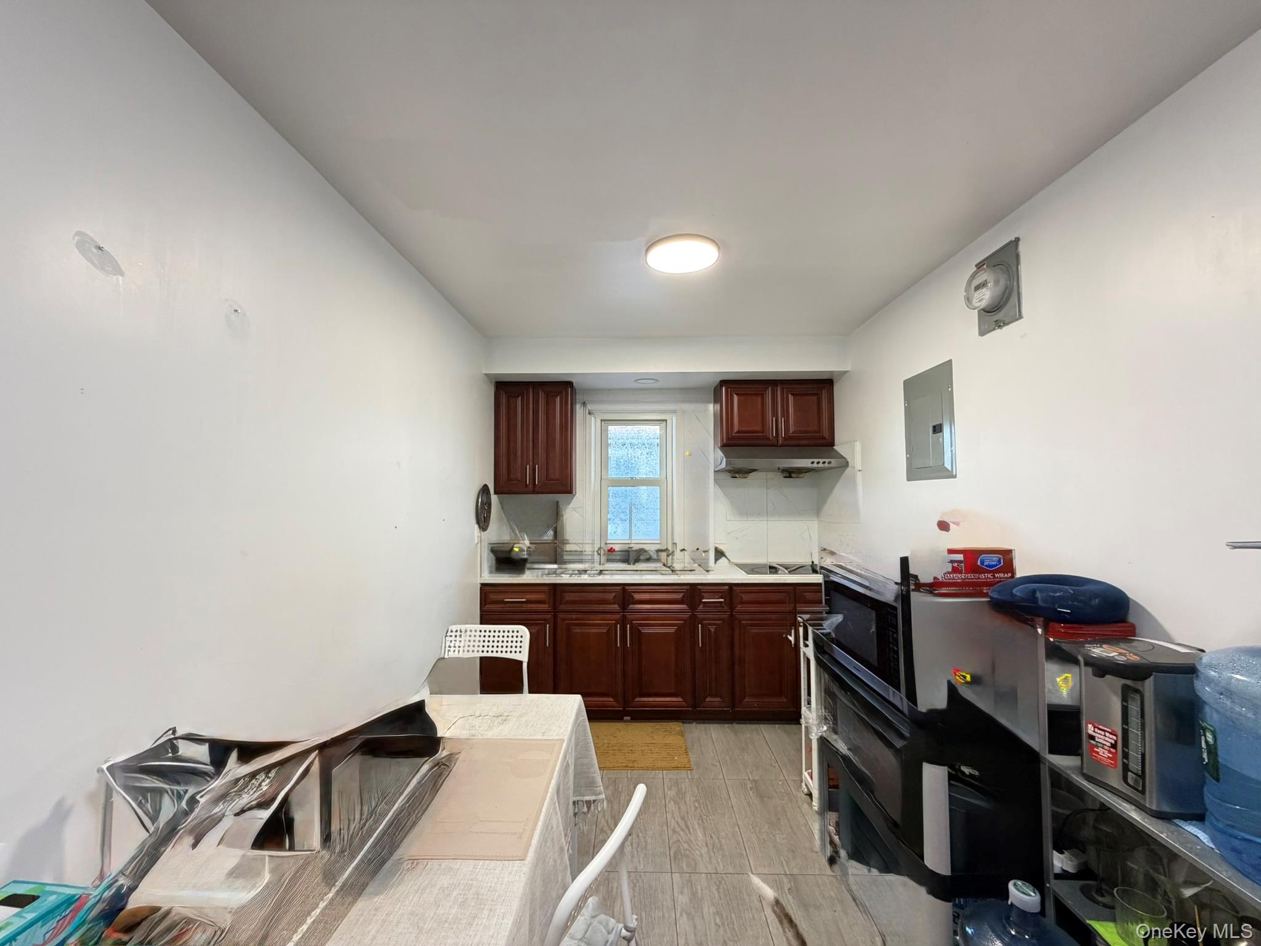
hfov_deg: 102.1
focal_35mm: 14
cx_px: 630
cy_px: 473
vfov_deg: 85.7
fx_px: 510
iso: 320
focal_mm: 2.22
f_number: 2.2
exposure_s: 1/60
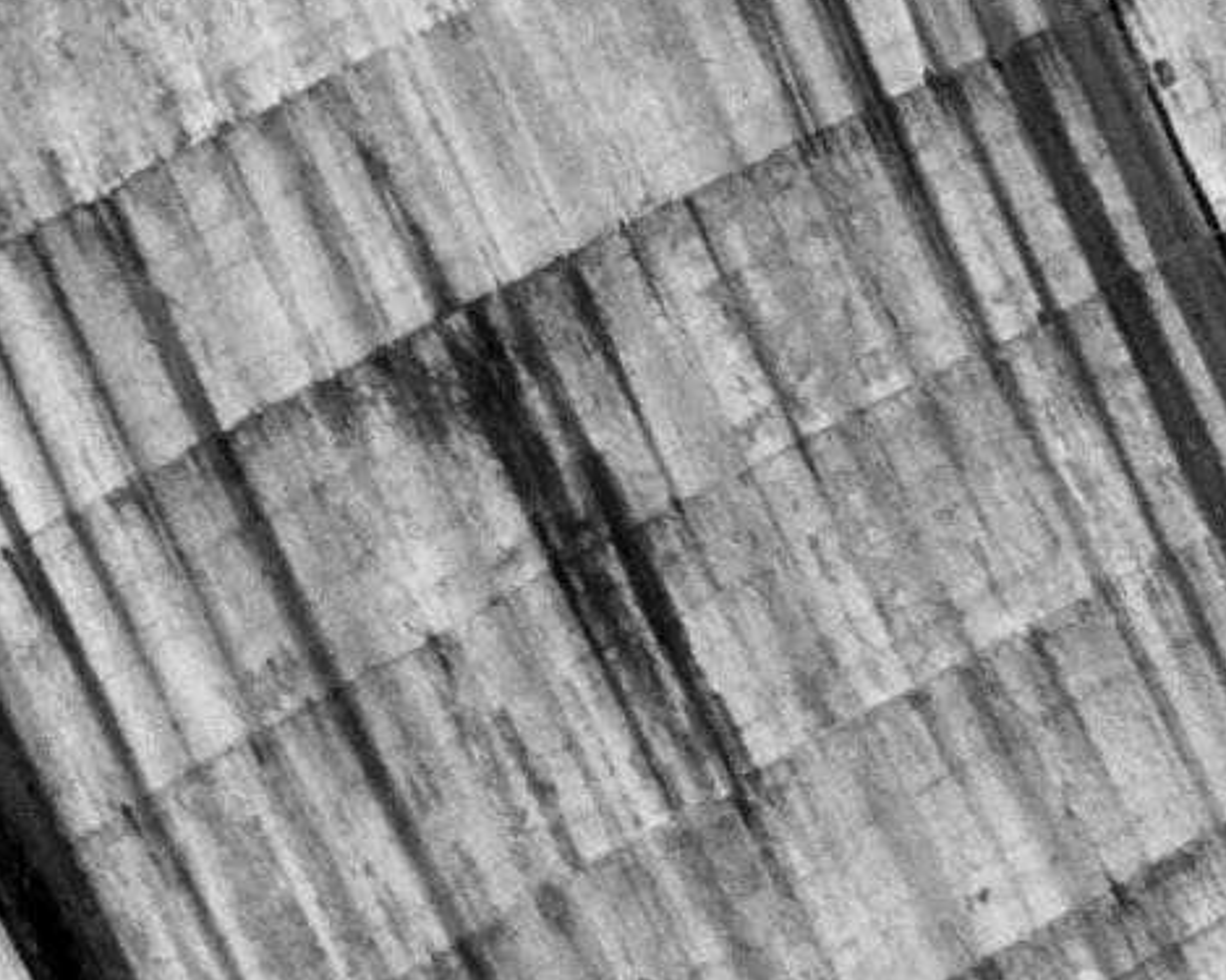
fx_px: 21113
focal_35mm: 582
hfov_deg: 3.2
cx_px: 4742
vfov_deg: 2.6
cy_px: -1942
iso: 200
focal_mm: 50
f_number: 2
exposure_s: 1/4000
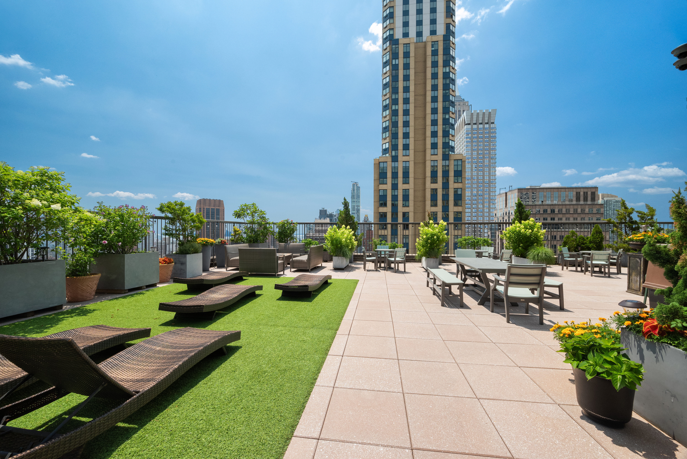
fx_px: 267
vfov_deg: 81.3
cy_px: 230
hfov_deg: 104.2
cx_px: 344
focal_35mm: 14
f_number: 11
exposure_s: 1/160
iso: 400
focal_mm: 14
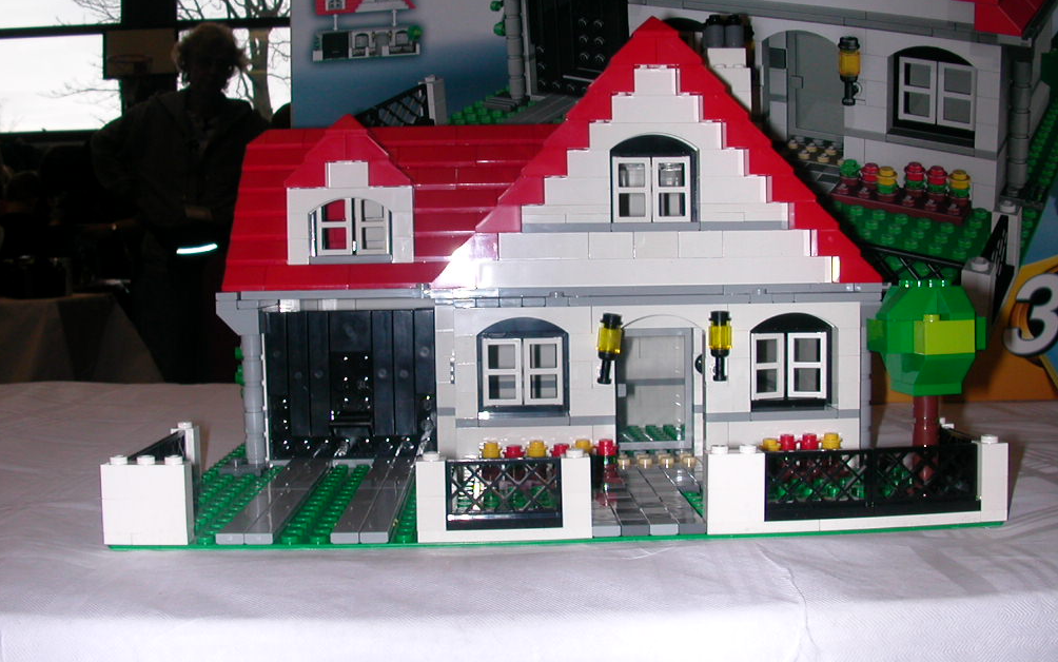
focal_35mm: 40
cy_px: 342
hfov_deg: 49.3
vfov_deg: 32.0
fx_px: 1154
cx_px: 520
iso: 100
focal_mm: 5.6
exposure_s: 1/59.9
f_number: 4.5
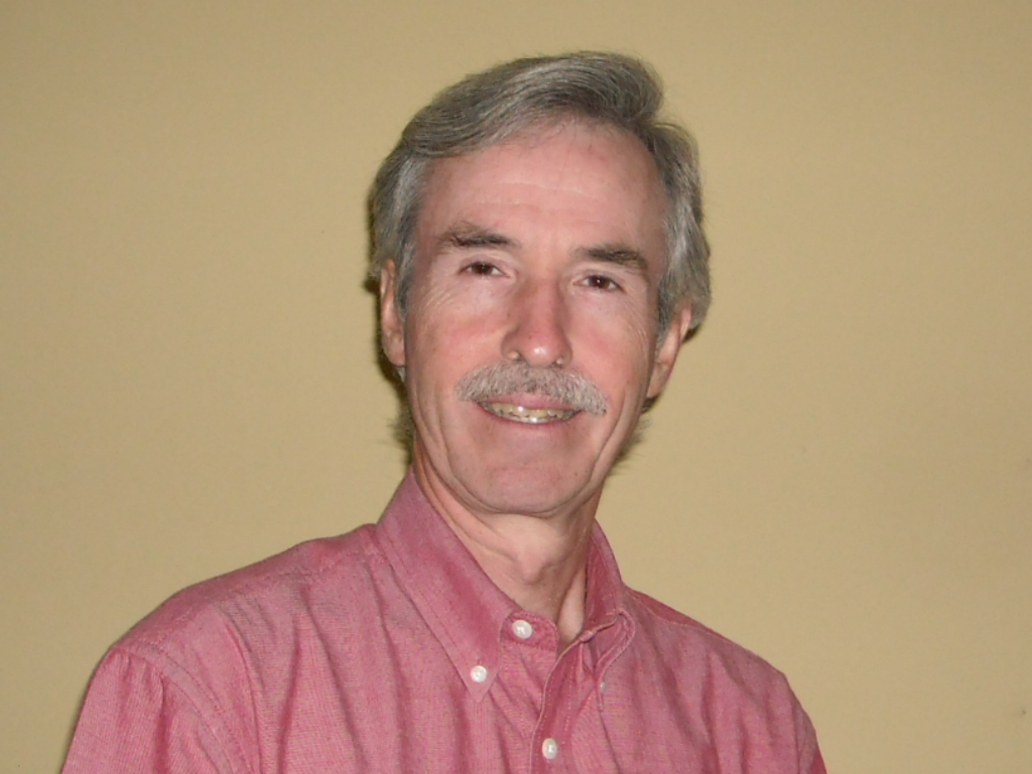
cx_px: 516
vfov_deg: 40.7
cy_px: 387
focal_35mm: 35
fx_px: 1043
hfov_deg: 52.6
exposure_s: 1/60
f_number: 2.8
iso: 200
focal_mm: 5.7
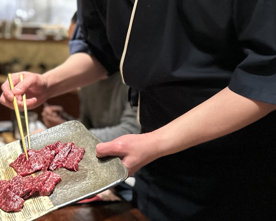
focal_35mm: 54
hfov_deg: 33.2
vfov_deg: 27.7
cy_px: 58
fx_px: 441
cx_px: 34
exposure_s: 1/25
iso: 500
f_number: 1.5
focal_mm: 5.7
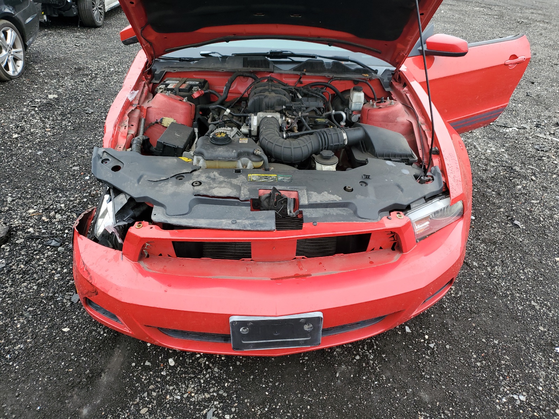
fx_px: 420
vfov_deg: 53.1
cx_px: 280
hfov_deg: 67.3
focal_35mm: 26
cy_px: 210
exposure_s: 1/244
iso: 50
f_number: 1.5
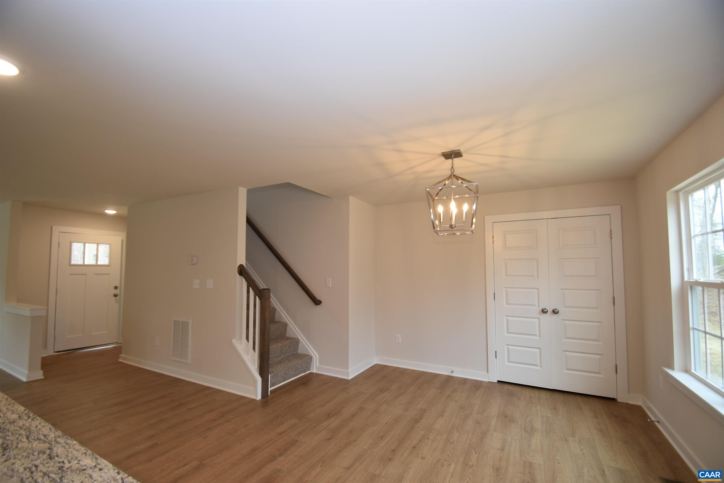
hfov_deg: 100.4
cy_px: 242
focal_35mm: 15
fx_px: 302
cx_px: 362
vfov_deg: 77.3
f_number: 4
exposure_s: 1/60
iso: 250
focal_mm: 10
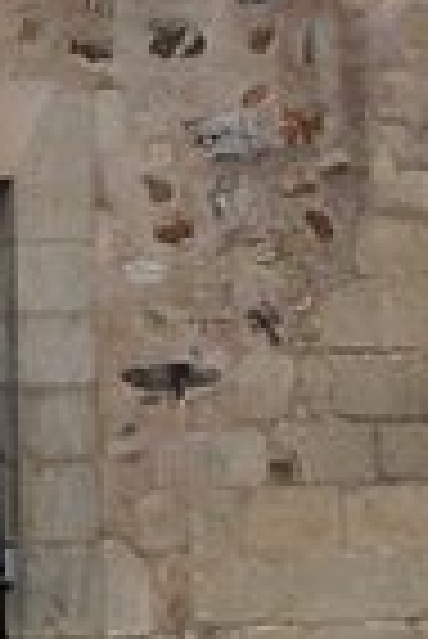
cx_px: -464
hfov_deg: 4.4
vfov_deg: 6.6
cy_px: -126
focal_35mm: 308
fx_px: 5479
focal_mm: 6.8
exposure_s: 1/125
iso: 50
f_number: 4.6
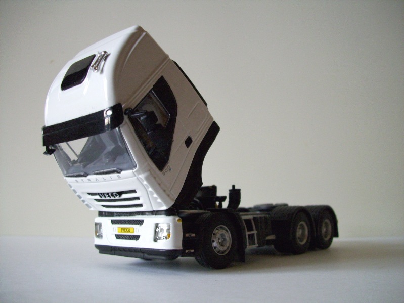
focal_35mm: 34
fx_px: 397
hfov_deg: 54.0
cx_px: 202
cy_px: 152
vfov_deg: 41.8
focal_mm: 5.7
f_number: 2.9
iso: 160
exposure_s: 1/25
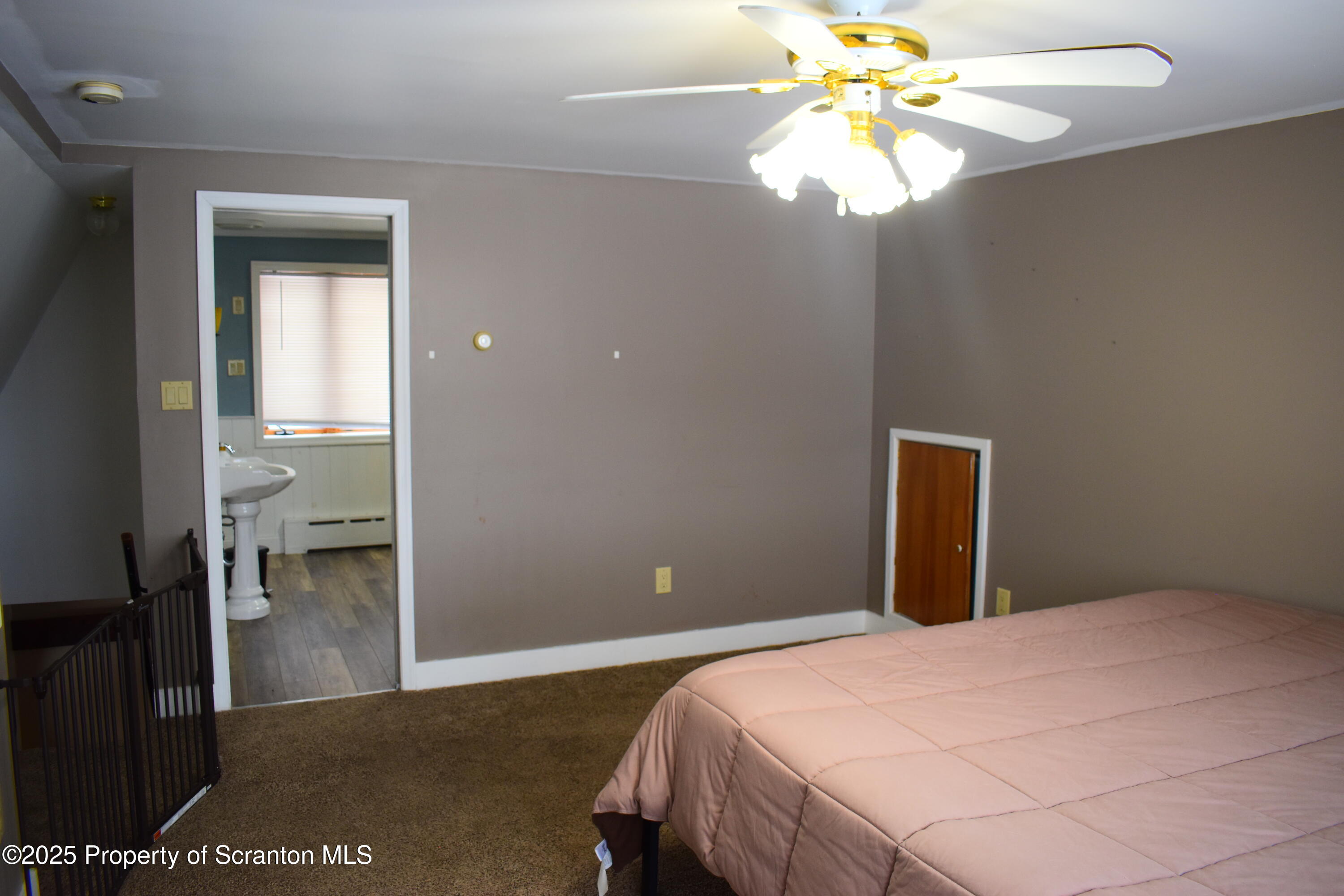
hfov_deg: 67.4
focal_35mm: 27
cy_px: 448
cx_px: 672
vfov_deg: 47.9
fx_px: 1008
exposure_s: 1/60
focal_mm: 18
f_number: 4
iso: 400
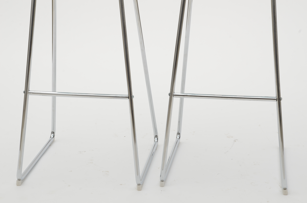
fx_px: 894
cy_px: 102
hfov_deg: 19.5
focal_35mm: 105
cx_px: 154
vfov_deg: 13.0
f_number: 11
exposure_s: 1/125
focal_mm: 70
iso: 200
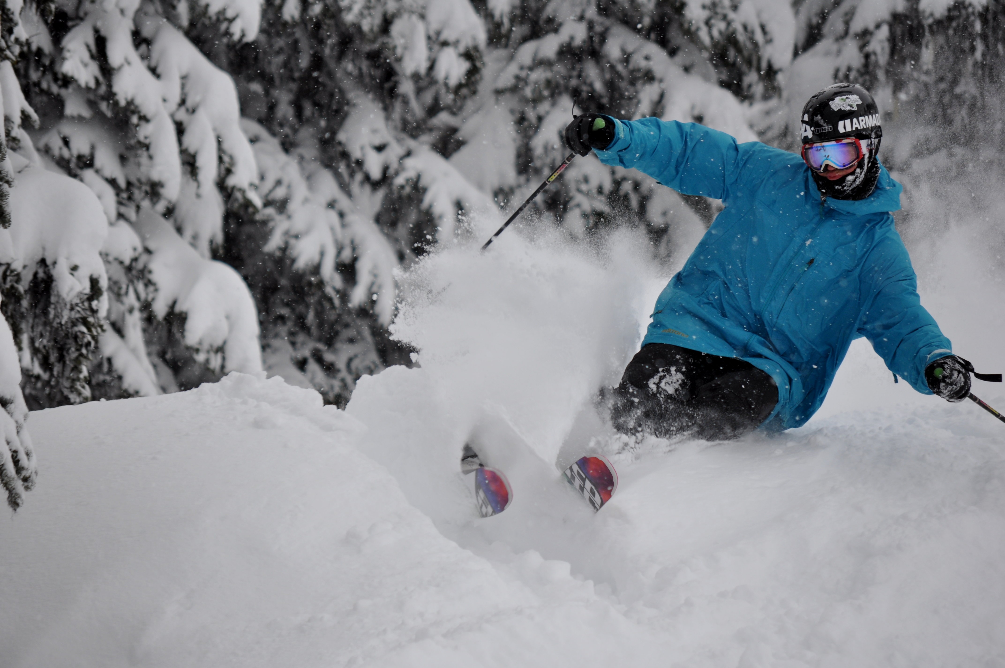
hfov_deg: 9.5
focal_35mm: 218
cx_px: 502
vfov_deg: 6.3
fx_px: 6064
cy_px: 334
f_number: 5
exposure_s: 1/800
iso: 200
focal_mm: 145
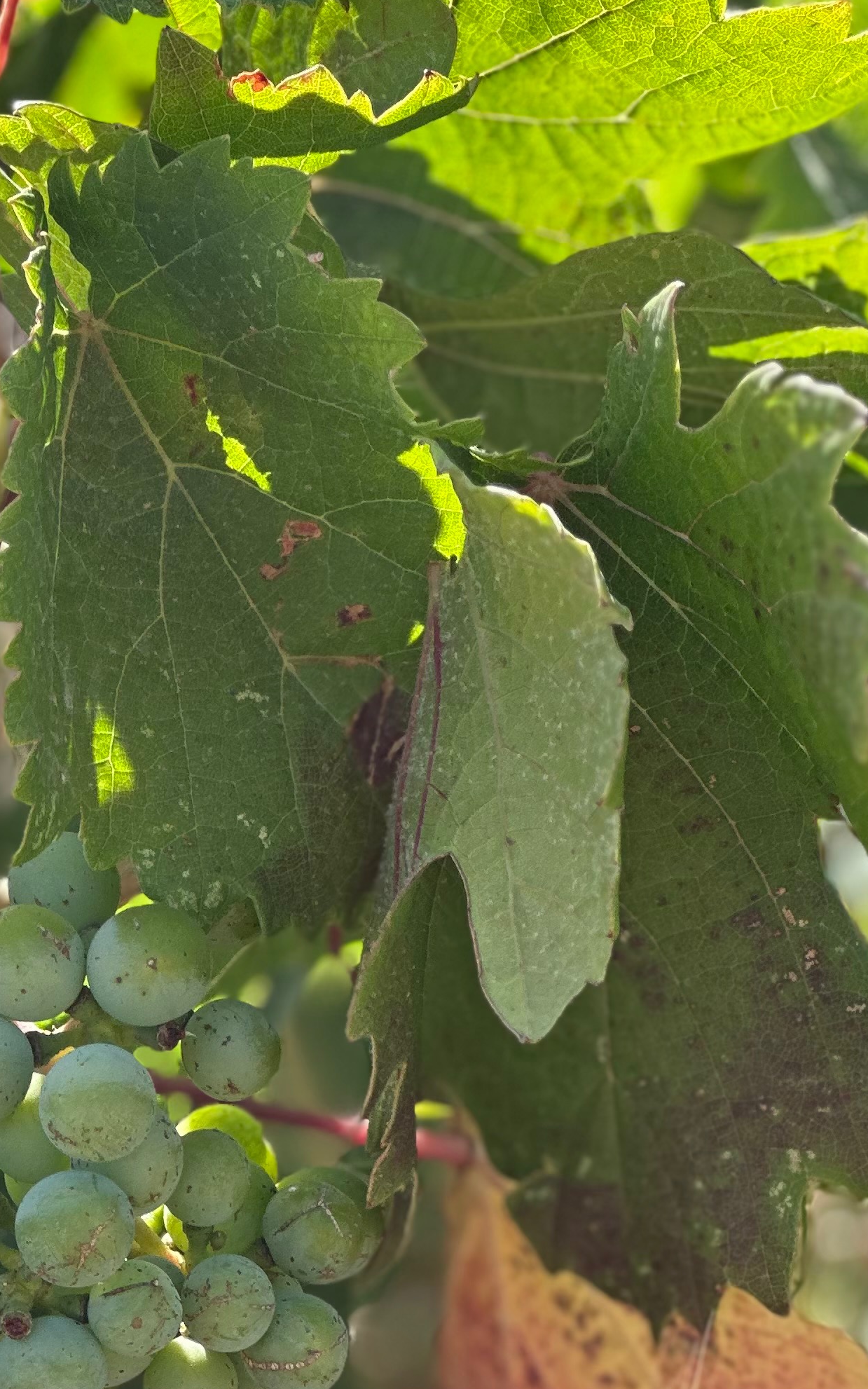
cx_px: 4
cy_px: 680
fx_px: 6282
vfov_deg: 12.6
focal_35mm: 166
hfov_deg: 7.9
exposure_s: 1/141
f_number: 2.8
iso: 20
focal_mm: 9
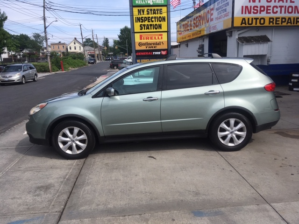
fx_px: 250
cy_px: 112
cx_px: 150
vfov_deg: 48.2
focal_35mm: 29
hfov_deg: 61.7
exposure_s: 1/1374
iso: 25
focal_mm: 4.15
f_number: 2.2
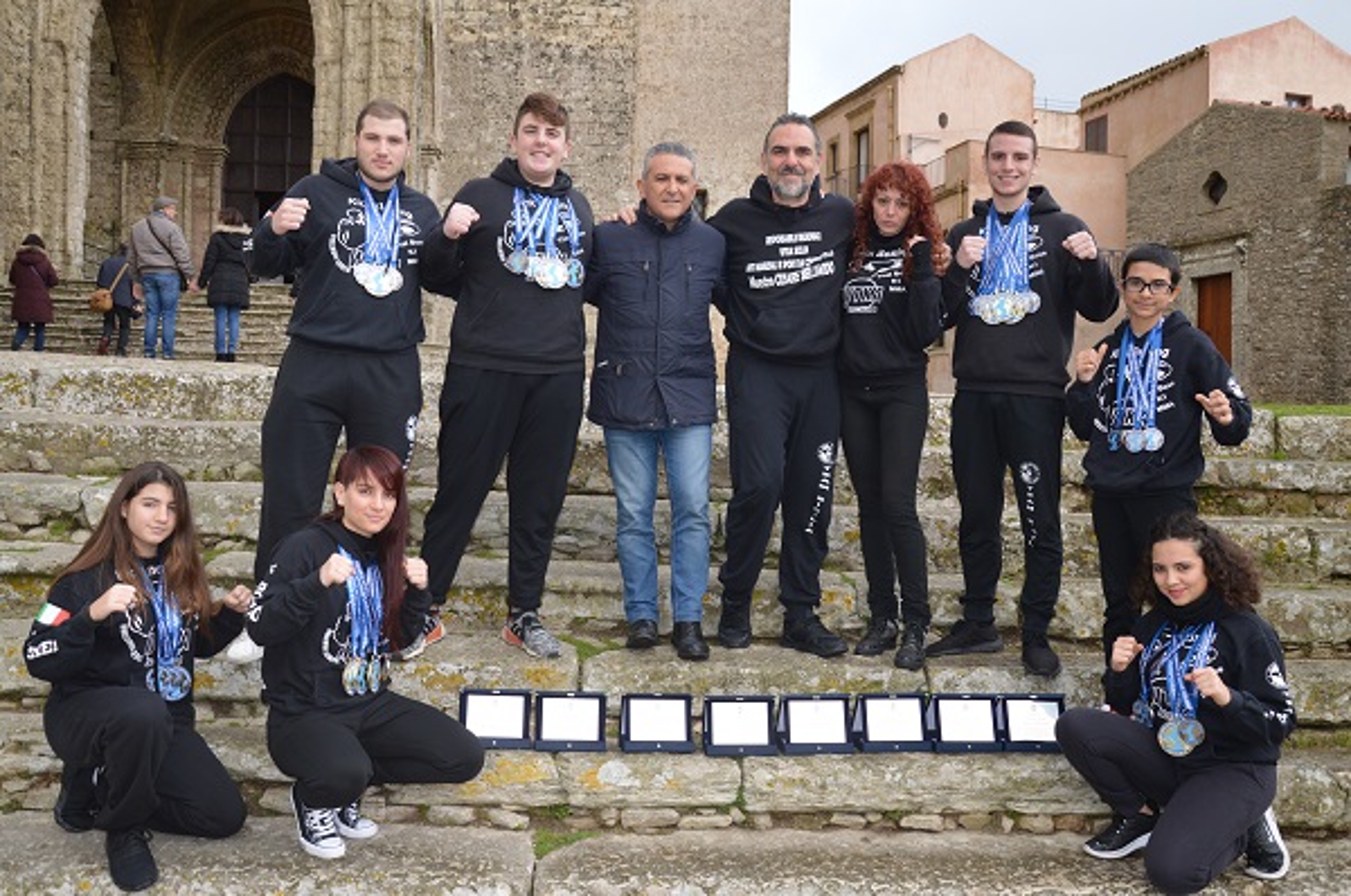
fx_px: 1236
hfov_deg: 57.3
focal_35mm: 33
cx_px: 676
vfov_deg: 39.8
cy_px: 448
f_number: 5
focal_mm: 22
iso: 100
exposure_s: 1/200
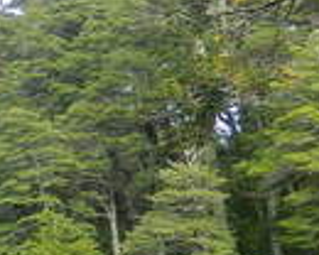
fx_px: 1416
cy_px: 260
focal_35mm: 150
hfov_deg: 12.6
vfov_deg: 10.2
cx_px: -61
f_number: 3.1
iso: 80
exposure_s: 1/80
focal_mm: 4.5
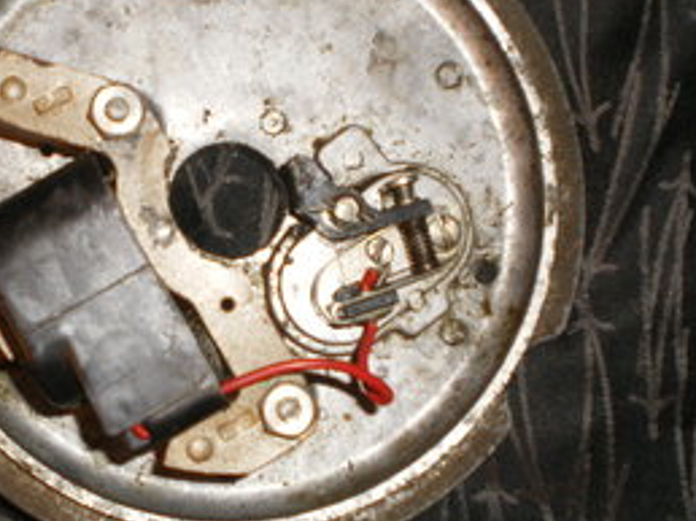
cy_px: 221
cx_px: 227
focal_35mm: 59
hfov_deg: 32.4
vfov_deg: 24.8
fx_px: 1185
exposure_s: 1/50
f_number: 3.1
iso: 200
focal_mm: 6.3
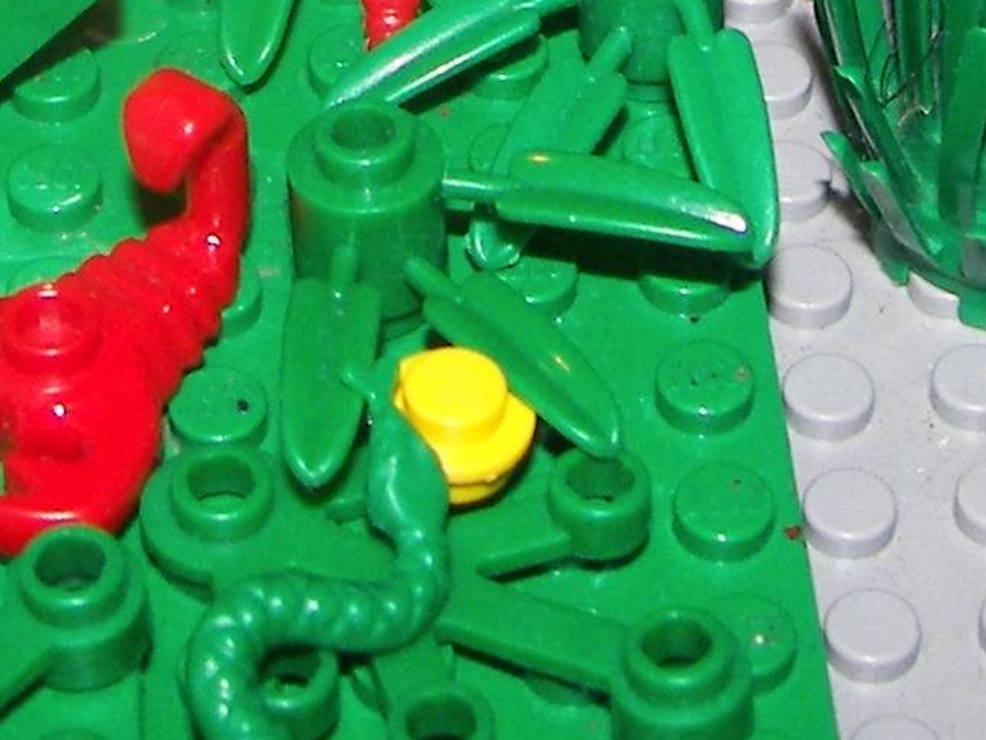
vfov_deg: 9.9
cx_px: 598
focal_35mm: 144
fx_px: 4102
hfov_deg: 13.7
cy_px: -457
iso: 100
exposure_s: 1/30
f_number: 2.8
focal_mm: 6
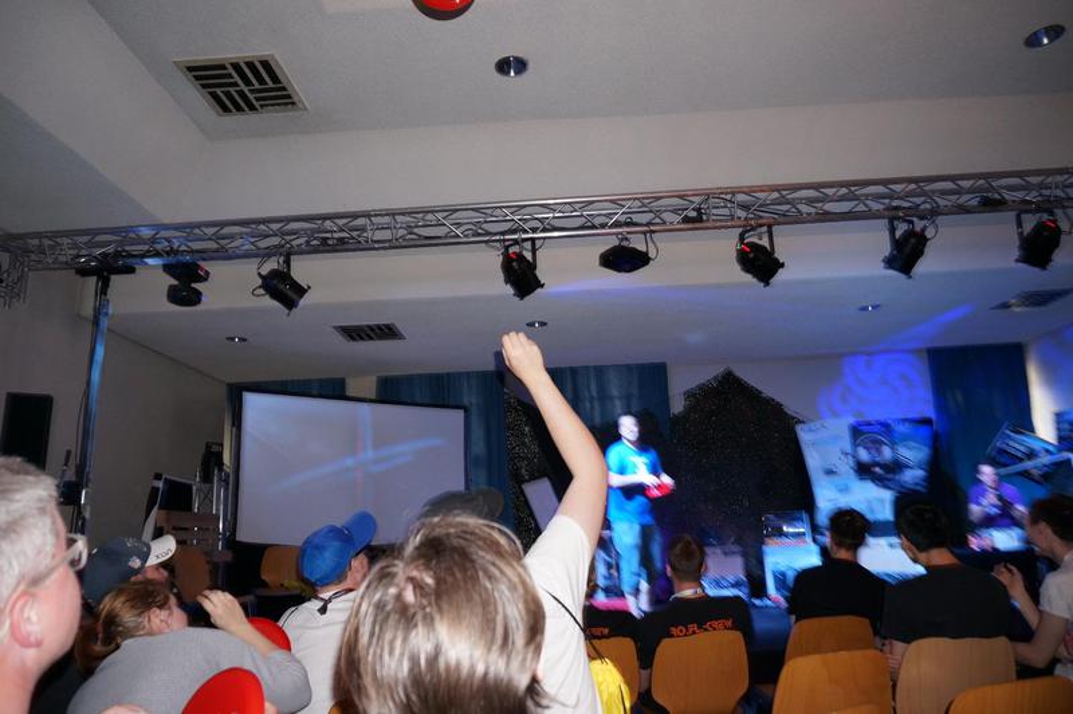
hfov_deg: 73.8
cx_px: 536
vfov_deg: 53.1
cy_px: 357
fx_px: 715
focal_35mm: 24
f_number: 4
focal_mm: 16
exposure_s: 1/60
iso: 640
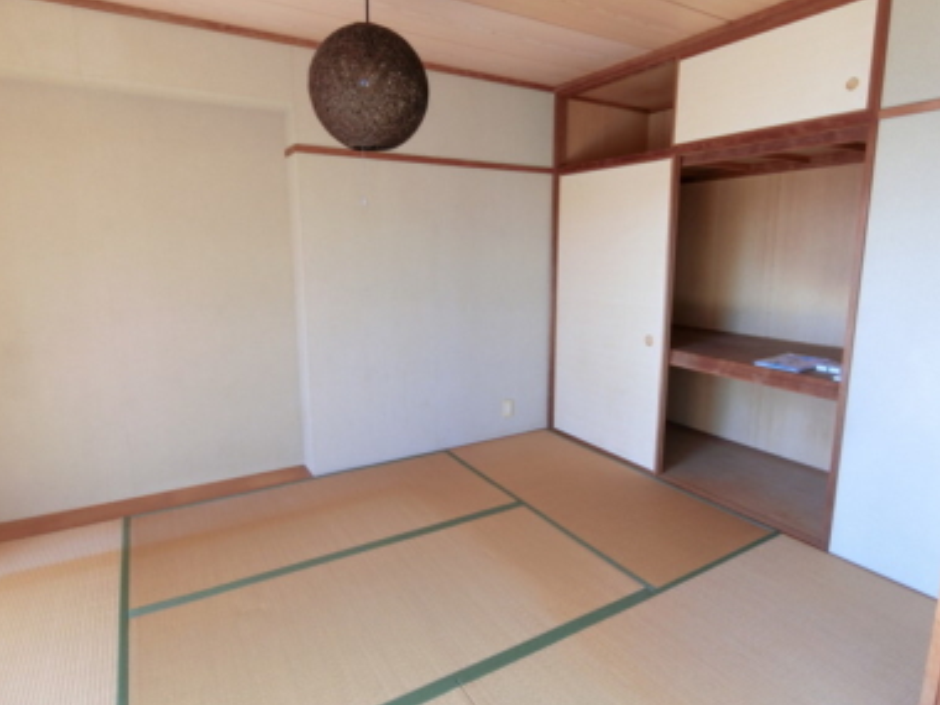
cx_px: 475
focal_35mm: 20
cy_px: 351
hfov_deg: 81.7
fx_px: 543
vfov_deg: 66.0
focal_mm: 4.06
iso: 125
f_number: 2.7
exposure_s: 1/60
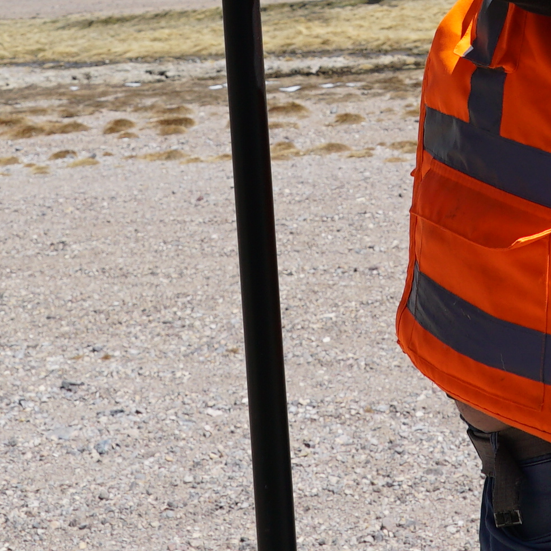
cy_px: -192
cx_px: 428
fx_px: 1603
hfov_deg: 19.3
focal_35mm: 89
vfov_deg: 18.0
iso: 320
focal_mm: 24
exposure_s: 1/1600
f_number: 7.1
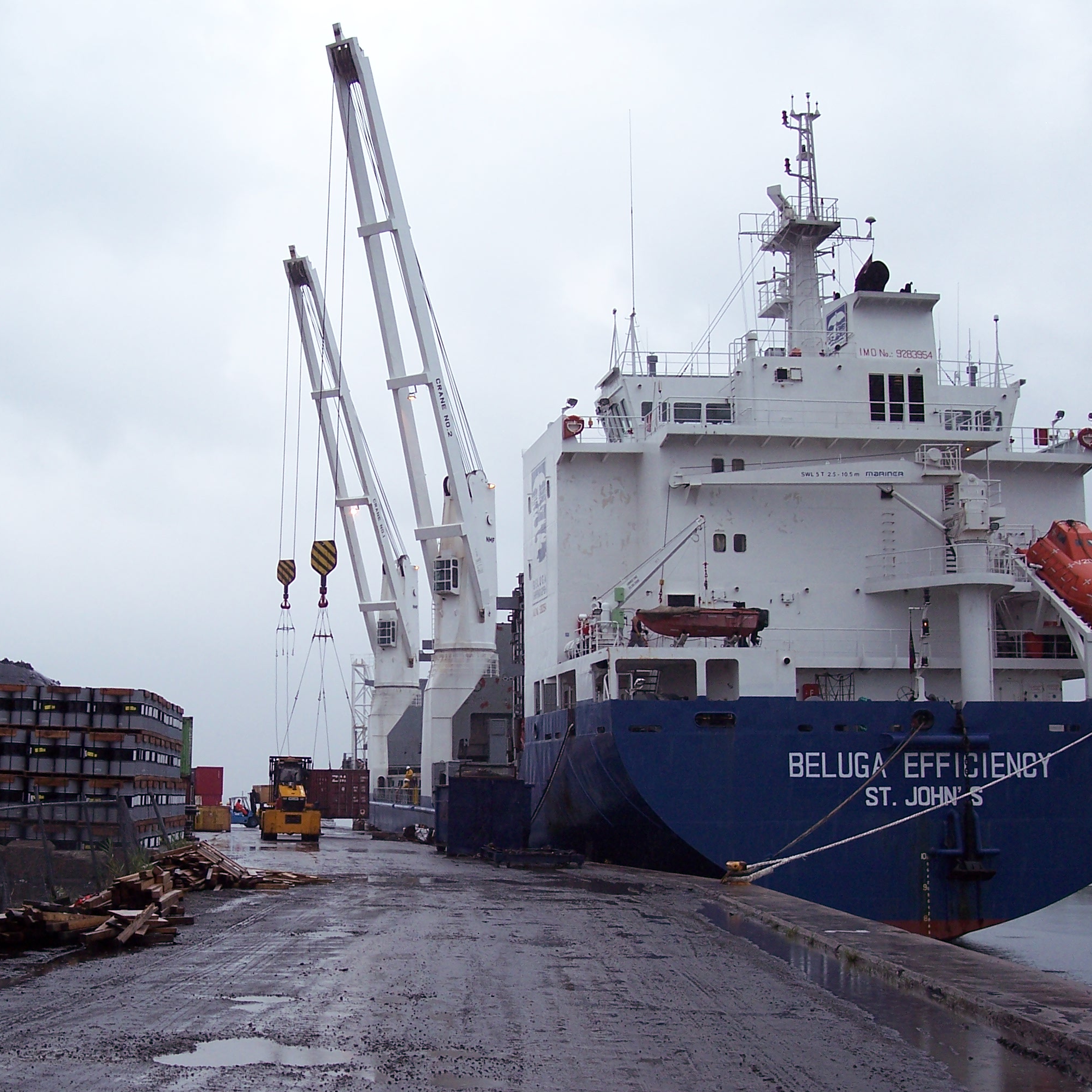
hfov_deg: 34.4
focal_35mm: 49
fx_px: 1749
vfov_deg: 34.7
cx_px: 382
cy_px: 573
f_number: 3.4
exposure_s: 1/250
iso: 100
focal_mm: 8
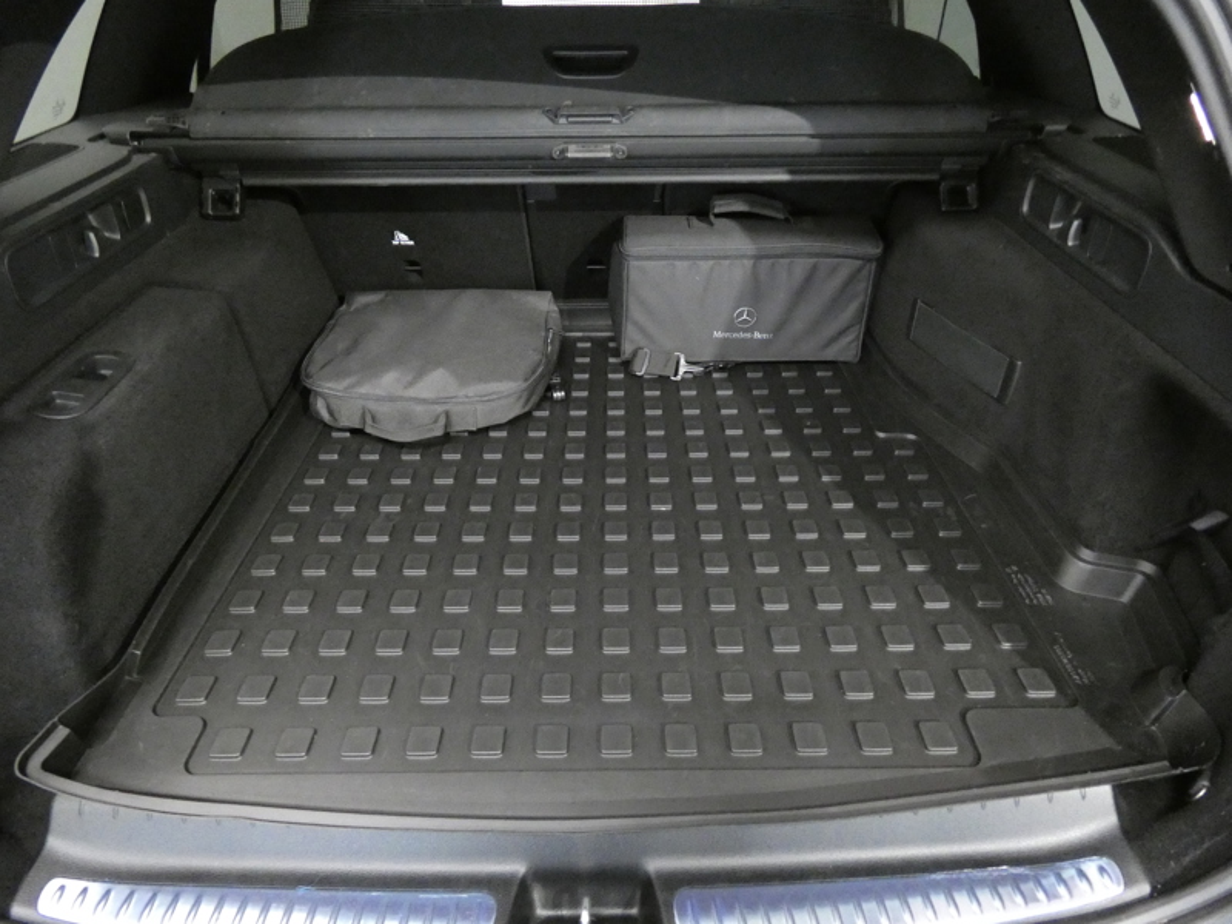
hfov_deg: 81.7
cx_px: 616
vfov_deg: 66.0
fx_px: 712
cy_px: 462
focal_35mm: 20
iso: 1600
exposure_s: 1/25
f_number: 2.8
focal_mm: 3.6
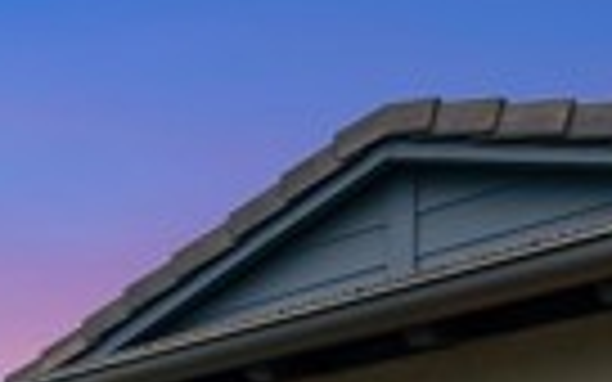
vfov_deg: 15.1
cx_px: 122
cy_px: 739
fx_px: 1201
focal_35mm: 72
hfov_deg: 28.0
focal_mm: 10
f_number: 5.6
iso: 100
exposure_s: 1/1.67
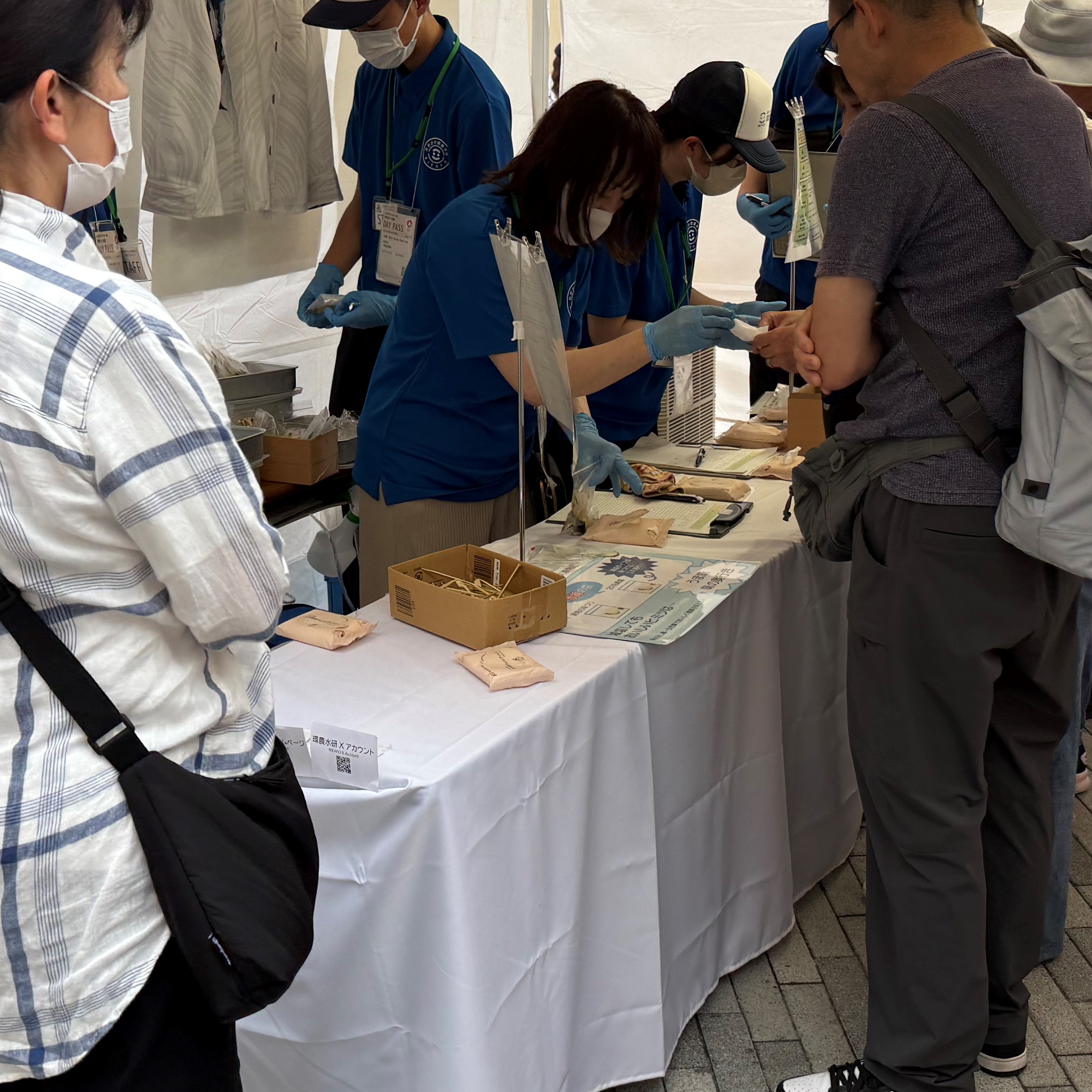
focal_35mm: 41
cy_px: 365
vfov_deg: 40.4
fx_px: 1463
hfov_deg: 40.9
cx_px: 535
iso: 125
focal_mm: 6.76
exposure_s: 1/120
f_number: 1.78
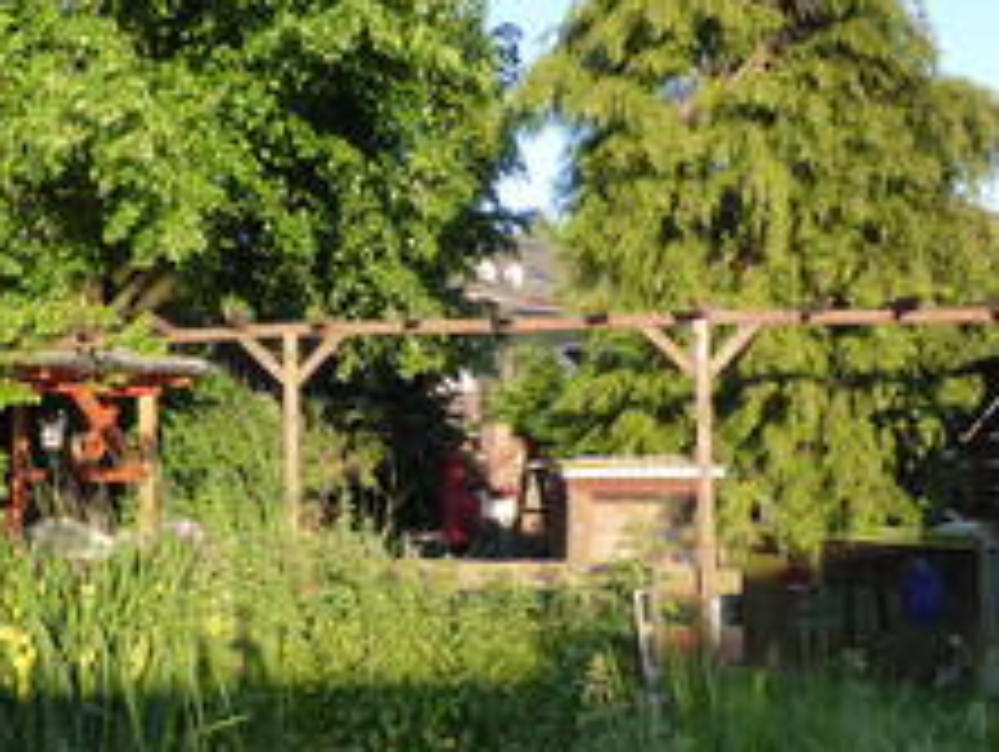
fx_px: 1300
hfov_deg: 40.4
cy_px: 369
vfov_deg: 32.2
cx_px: 212
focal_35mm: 45
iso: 160
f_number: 3.3
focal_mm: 4.3
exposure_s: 1/200
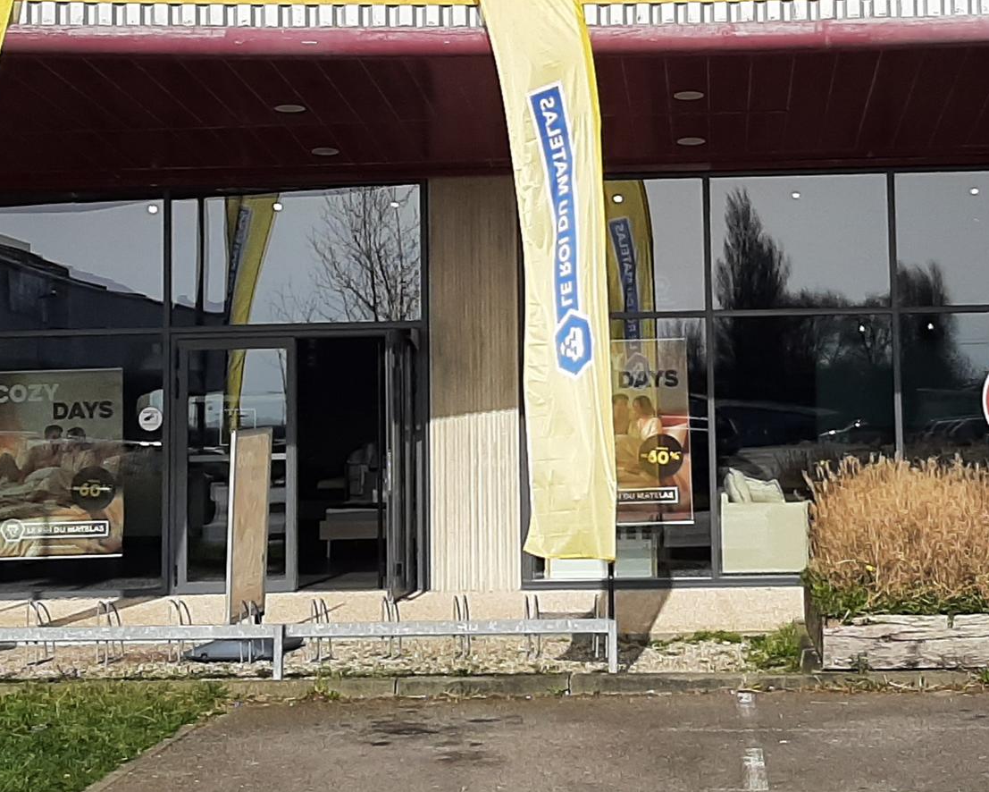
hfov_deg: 41.7
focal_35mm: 44
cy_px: 156
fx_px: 1288
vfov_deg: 33.2
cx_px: 615
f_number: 1.7
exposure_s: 1/5000
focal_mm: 3.93
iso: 40
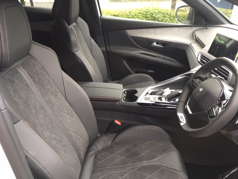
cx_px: 119
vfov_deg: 48.2
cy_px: 90
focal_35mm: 29
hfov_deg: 61.7
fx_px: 199
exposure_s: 1/30
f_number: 2.2
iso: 25
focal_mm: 4.15
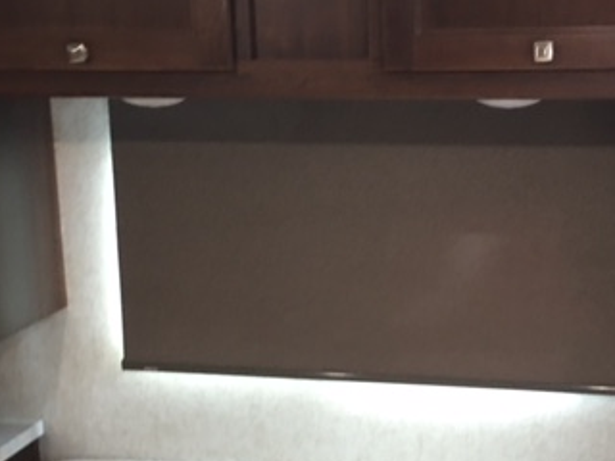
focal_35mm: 58
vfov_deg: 25.2
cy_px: 288
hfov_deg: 33.1
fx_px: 1030
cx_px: 377
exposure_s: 1/10
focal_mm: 4.15
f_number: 2.2
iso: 80
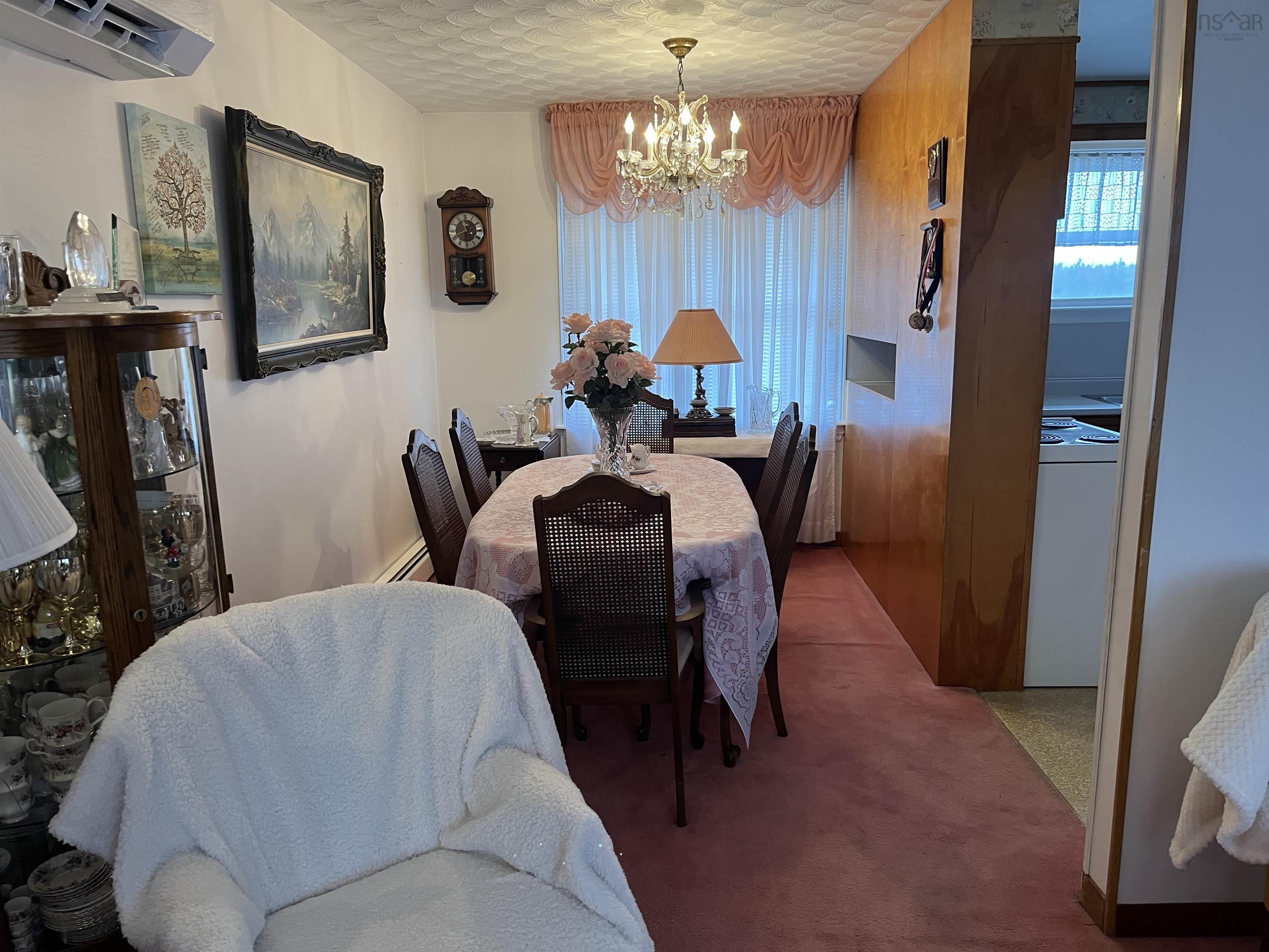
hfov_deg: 67.3
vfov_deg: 53.1
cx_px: 634
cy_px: 476
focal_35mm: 26
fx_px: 953
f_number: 1.6
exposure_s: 1/60
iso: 160
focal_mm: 5.1
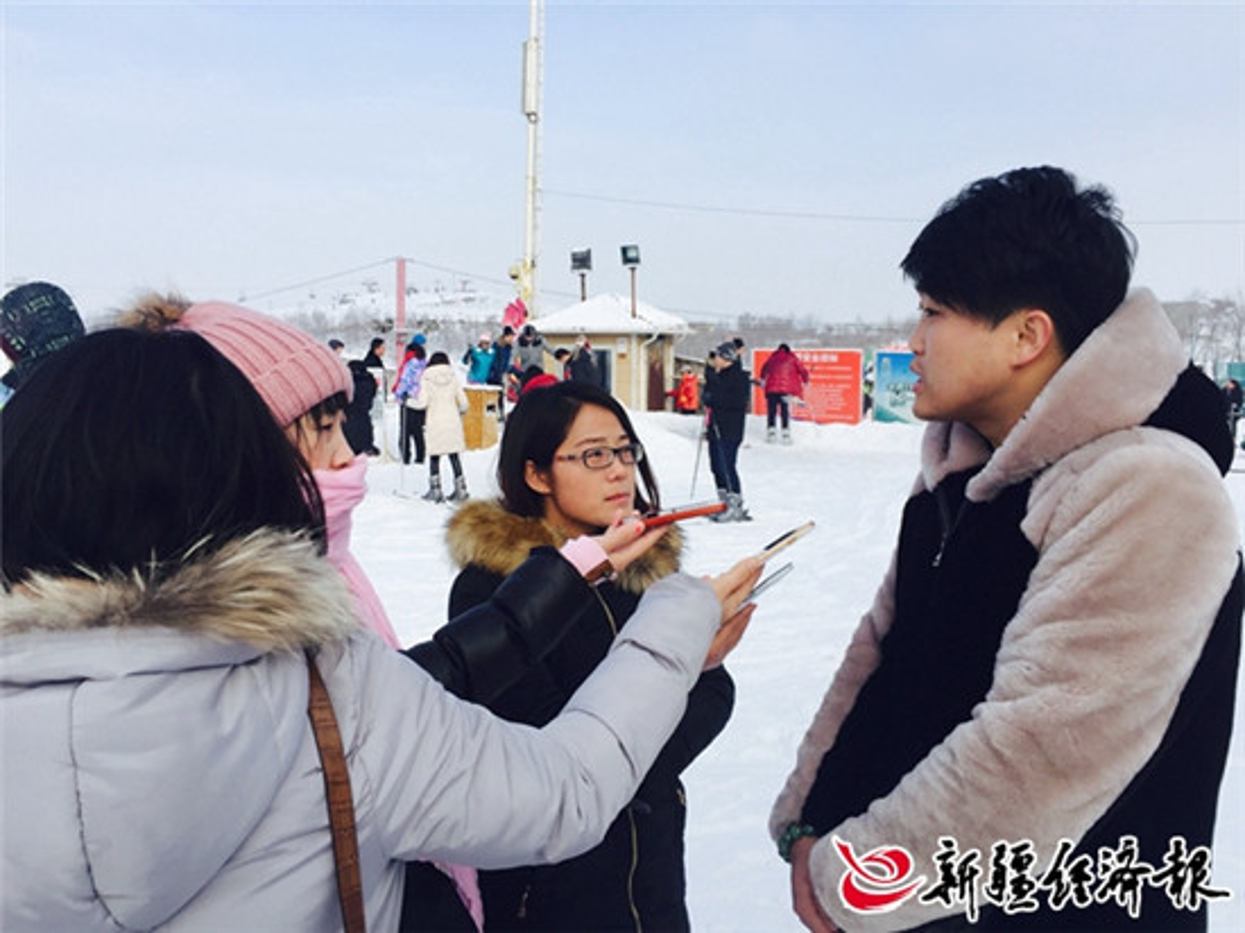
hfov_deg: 61.7
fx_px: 1043
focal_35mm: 29
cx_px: 622
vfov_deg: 48.2
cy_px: 466
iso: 32
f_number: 2.2
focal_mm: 4.15
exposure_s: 1/1582
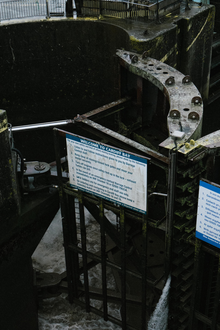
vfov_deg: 32.2
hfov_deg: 21.9
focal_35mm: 62
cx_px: 123
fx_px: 568
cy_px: 204
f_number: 8
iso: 800
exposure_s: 1/500
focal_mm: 28
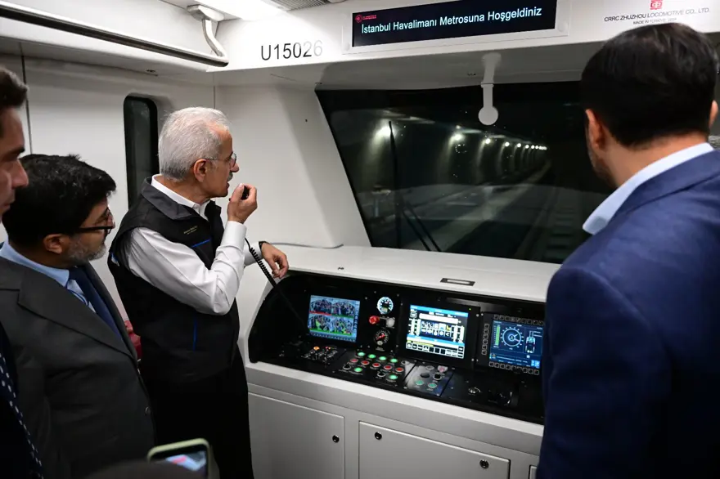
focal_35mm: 24
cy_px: 240
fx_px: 480
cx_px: 360
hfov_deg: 73.8
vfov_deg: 53.1
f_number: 2.8
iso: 3200
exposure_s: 1/400
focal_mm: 24
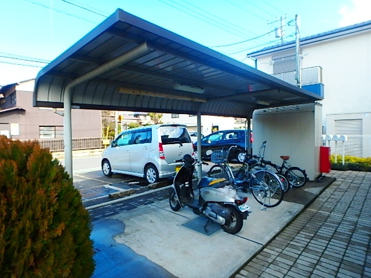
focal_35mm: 21
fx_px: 225
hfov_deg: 79.0
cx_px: 186
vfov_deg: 63.4
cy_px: 139
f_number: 3.5
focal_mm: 3.7
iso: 125
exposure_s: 1/200
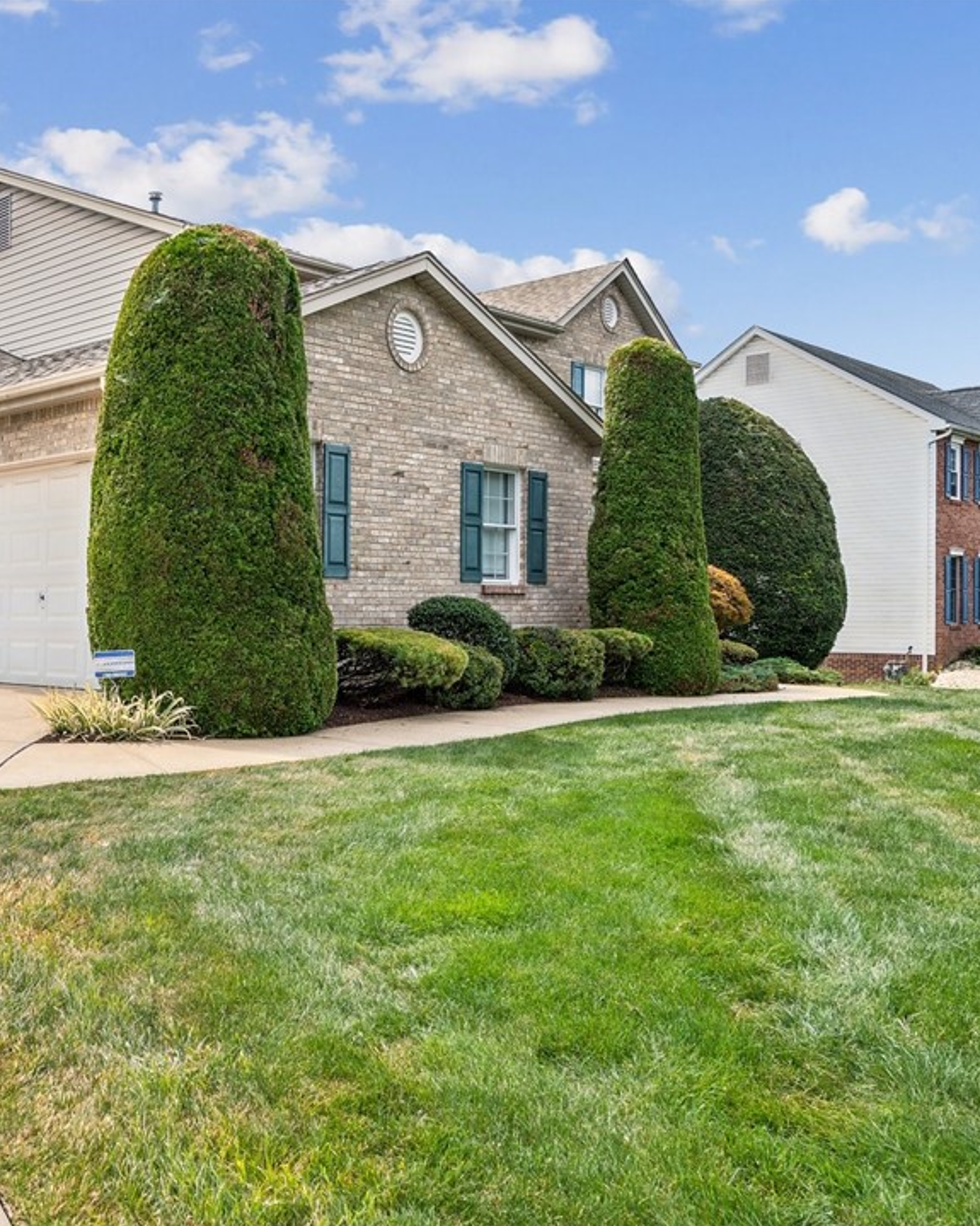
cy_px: 614
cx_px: 212
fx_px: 1233
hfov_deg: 41.7
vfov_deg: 52.9
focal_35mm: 34
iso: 50
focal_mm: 24
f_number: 11
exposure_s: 1/13
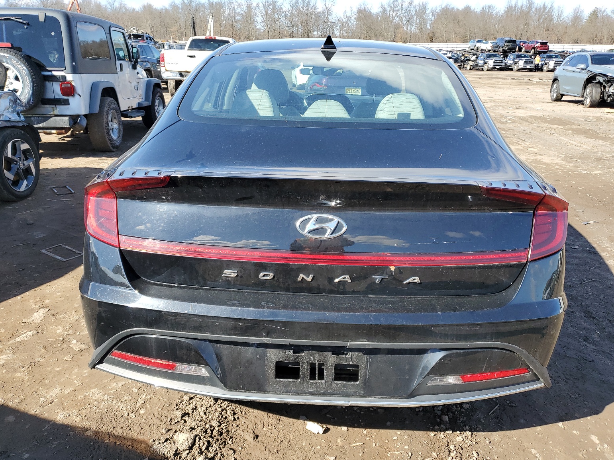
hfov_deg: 65.3
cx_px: 316
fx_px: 479
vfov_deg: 51.4
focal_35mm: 27
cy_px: 236
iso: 50
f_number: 1.5
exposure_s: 1/1111
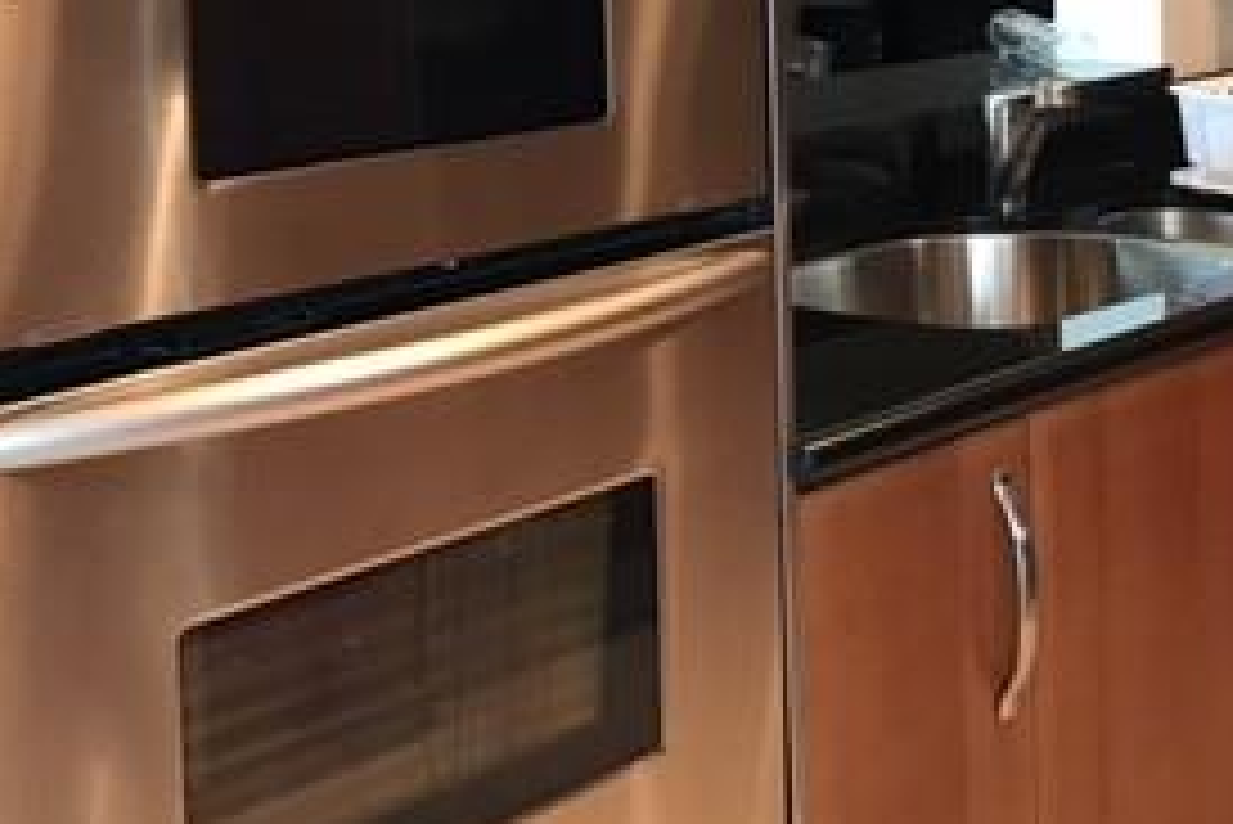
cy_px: -14
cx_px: 1134
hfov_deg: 28.4
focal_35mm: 68
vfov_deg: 19.4
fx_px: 2330
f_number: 1.8
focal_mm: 3.99
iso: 64
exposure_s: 1/15
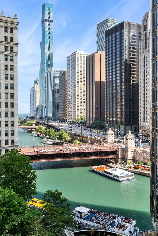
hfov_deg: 38.9
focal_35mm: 34
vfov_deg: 55.8
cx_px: 79
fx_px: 224
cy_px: 118
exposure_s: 1/160
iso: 400
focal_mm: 23
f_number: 8
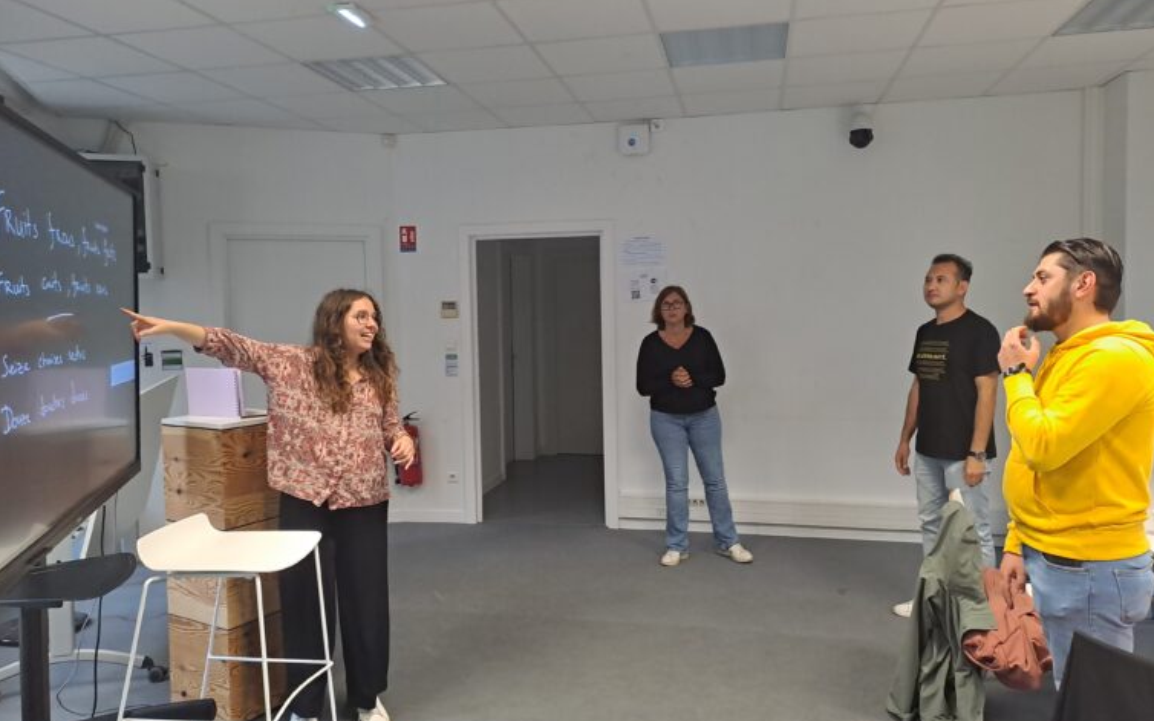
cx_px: 582
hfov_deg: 68.4
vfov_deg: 46.0
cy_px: 328
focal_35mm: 27
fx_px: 849
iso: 320
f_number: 1.8
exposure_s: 1/50
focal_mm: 4.65
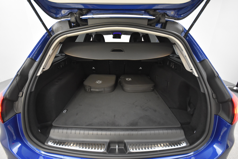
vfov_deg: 77.4
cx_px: 119
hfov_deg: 100.3
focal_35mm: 15
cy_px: 80
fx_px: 99
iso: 4000
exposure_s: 1/60
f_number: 4
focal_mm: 10
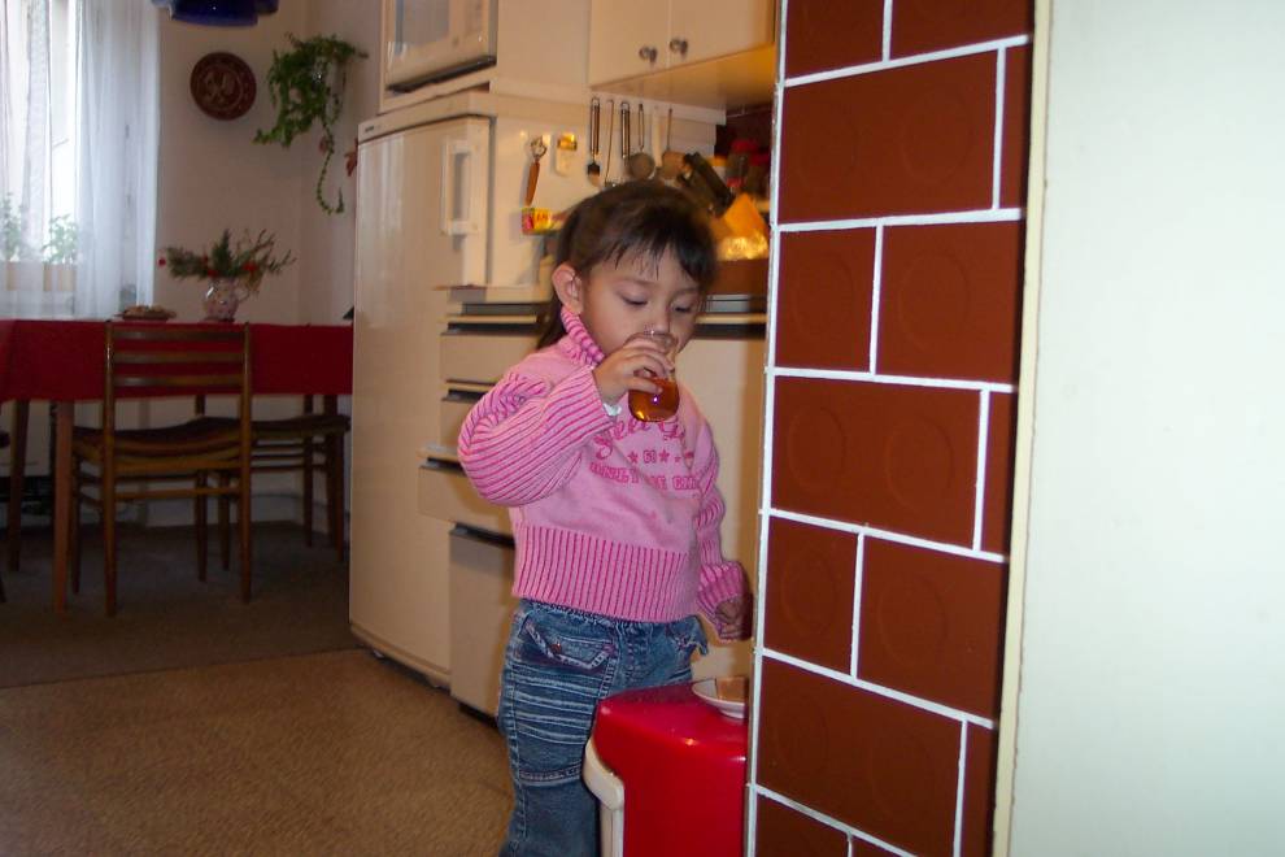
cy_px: 428
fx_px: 1356
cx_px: 642
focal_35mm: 38
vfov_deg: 35.1
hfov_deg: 50.7
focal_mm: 8
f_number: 2.8
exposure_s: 1/30
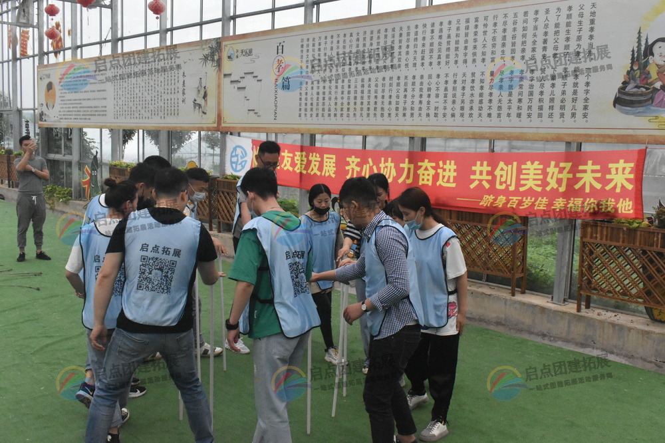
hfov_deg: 53.1
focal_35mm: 36
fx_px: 665
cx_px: 332
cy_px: 222
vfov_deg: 36.8
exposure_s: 1/640
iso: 6400
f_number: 13
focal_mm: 24
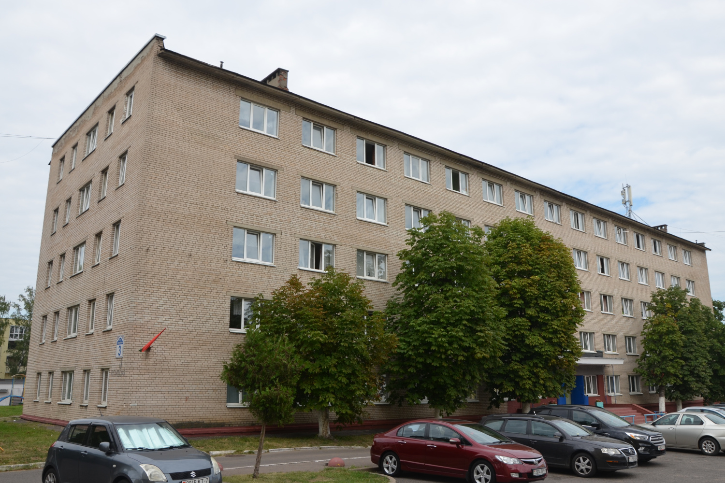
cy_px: 242
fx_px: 544
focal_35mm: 27
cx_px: 362
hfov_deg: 67.4
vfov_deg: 47.9
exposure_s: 1/250
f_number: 8
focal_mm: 18
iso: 140
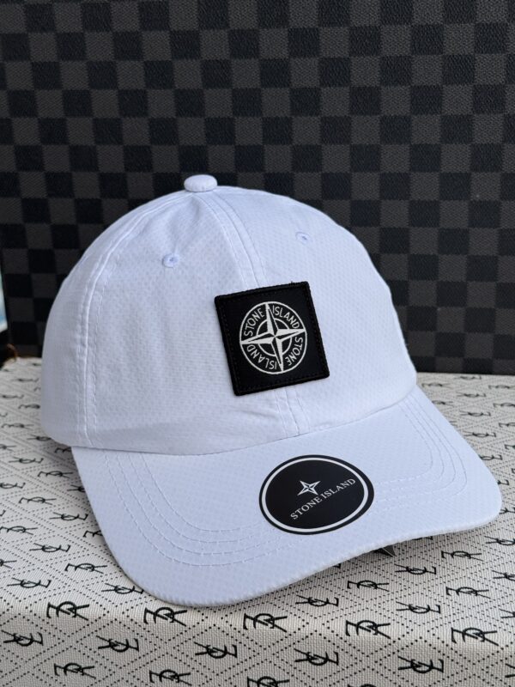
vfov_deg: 39.7
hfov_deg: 30.3
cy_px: 344
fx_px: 952
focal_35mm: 48
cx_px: 258
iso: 64
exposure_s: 1/3425
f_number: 1.78
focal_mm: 6.76
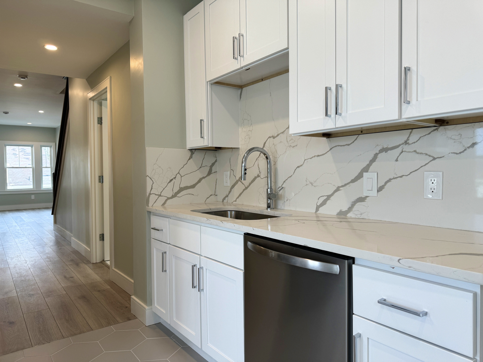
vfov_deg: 56.8
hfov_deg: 71.6
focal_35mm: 24
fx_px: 335
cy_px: 181
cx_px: 242
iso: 80
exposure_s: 1/120
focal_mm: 6.86
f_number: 1.78
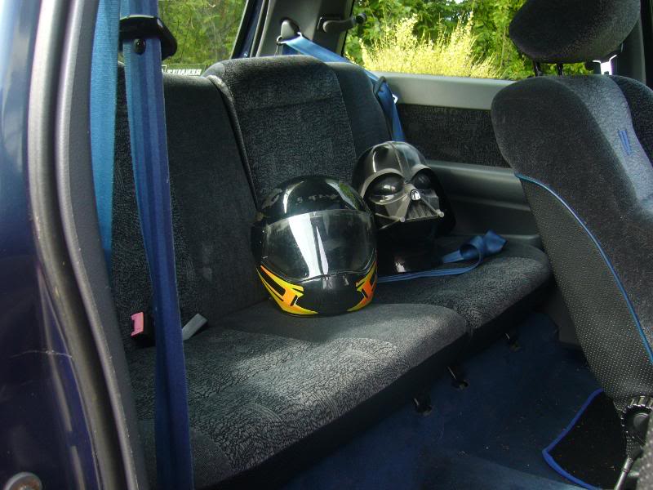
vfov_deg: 40.7
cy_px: 245
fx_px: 660
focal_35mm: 35
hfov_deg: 52.6
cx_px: 326
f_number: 2.8
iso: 100
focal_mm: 5.8
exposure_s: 1/125
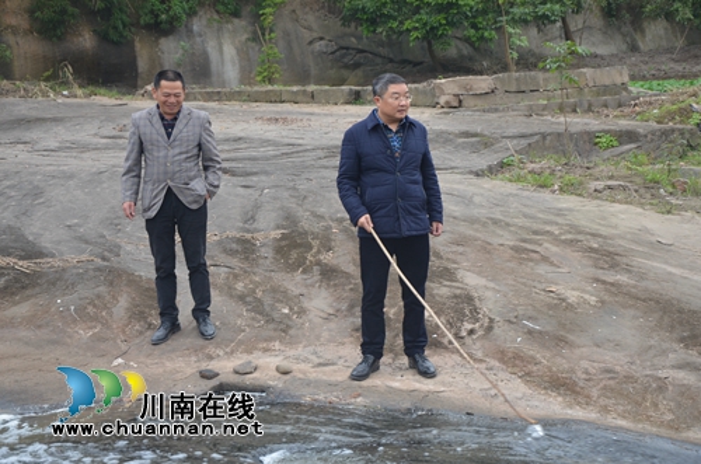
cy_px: 232
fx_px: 1457
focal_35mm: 75
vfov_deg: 18.1
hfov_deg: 27.0
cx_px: 350
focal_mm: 50
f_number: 5.6
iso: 400
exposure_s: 1/125
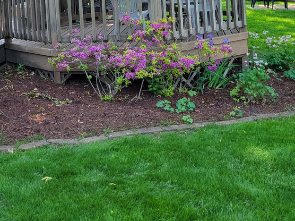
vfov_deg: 22.9
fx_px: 511
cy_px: -27
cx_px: 77
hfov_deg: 31.7
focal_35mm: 60
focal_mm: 5.4
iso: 40
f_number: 1.8
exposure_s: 1/470
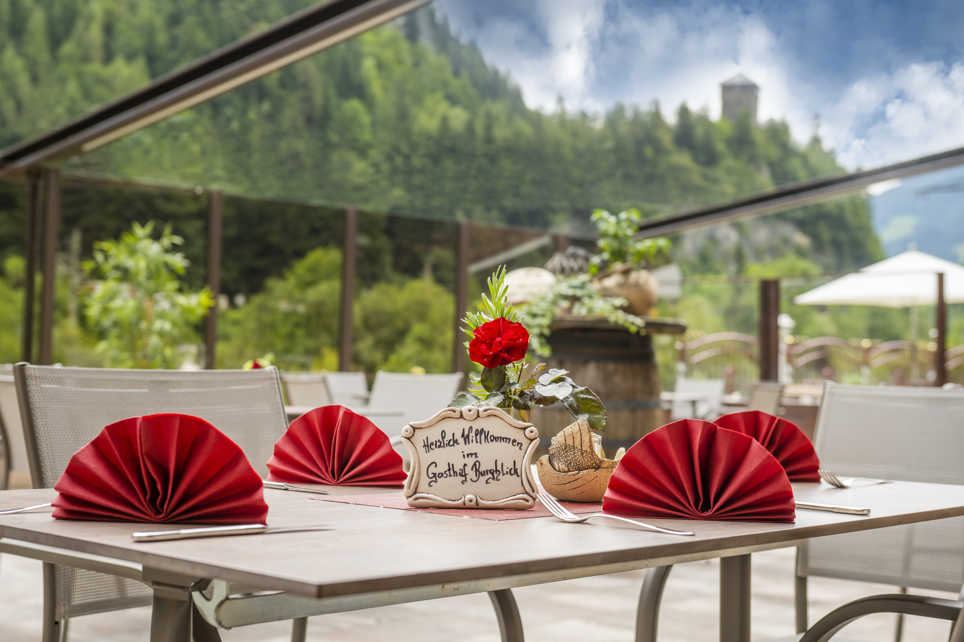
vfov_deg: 27.0
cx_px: 482
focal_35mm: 50
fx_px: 1339
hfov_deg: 39.6
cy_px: 321
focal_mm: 50
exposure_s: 1/160
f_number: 4.5
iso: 100
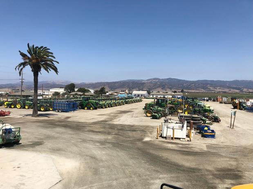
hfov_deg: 63.5
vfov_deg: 49.7
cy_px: 94
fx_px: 205
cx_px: 126
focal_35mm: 28
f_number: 1.8
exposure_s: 1/2857
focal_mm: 3.99
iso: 25
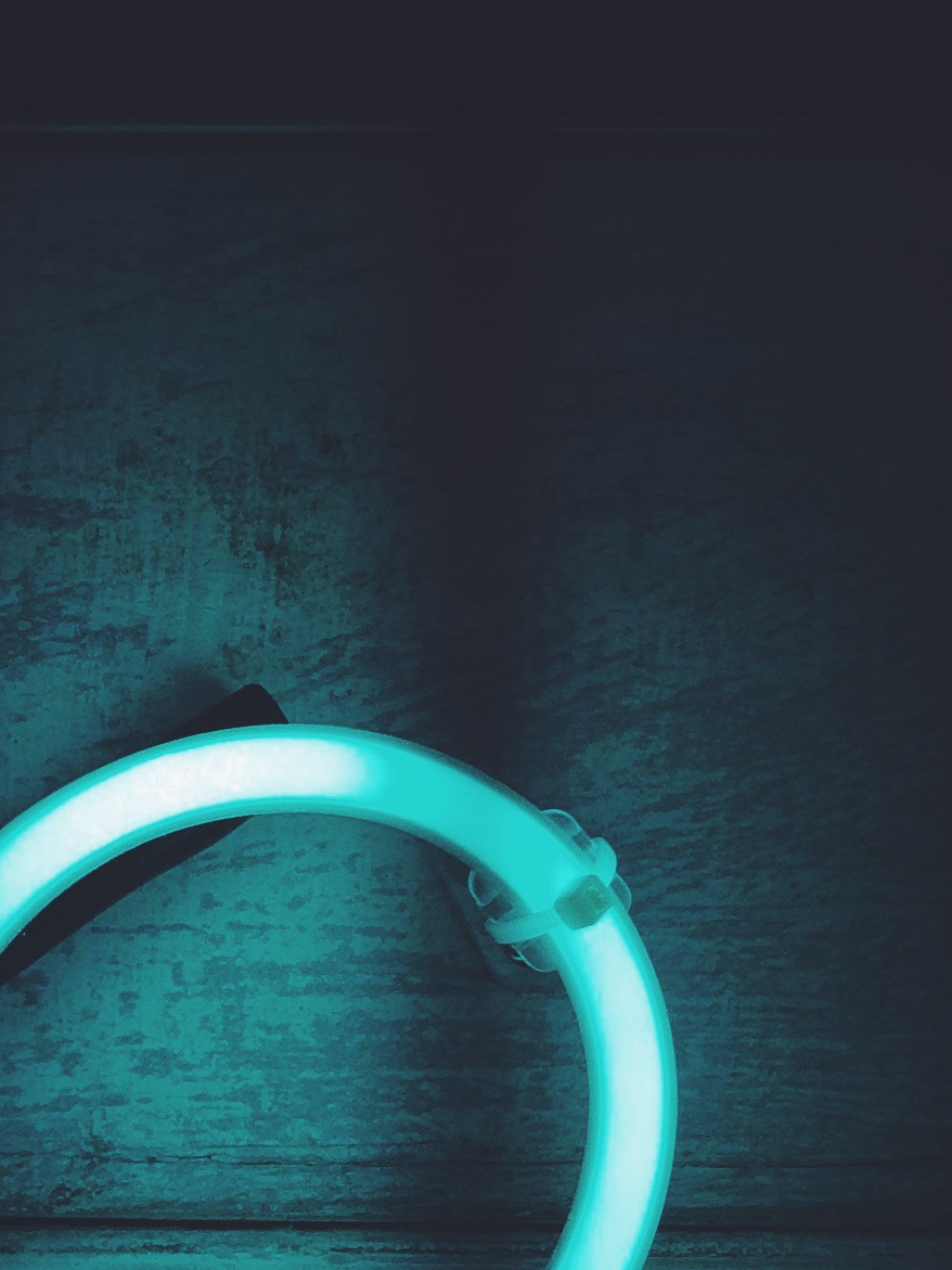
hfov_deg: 15.2
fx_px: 3374
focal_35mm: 92
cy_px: 1209
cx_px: -324
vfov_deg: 20.7
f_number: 2.4
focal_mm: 4.12
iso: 50
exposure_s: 1/384
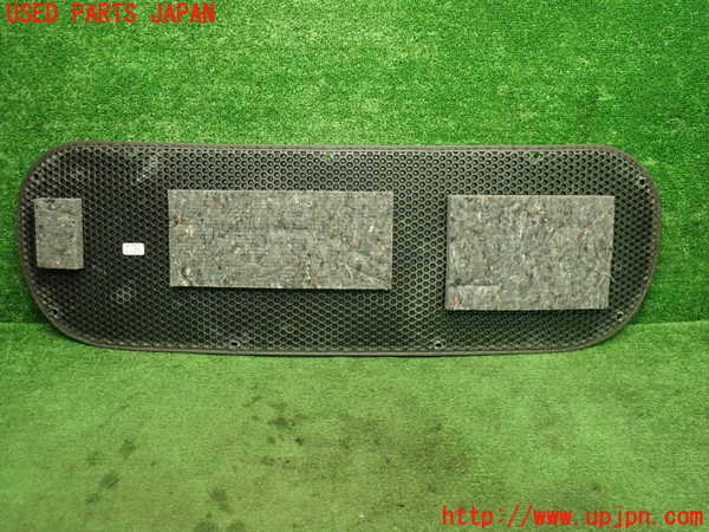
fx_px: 614
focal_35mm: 30
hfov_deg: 60.0
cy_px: 266
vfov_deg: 46.8
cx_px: 354
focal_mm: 5.5
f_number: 2.3
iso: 800
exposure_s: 1/100
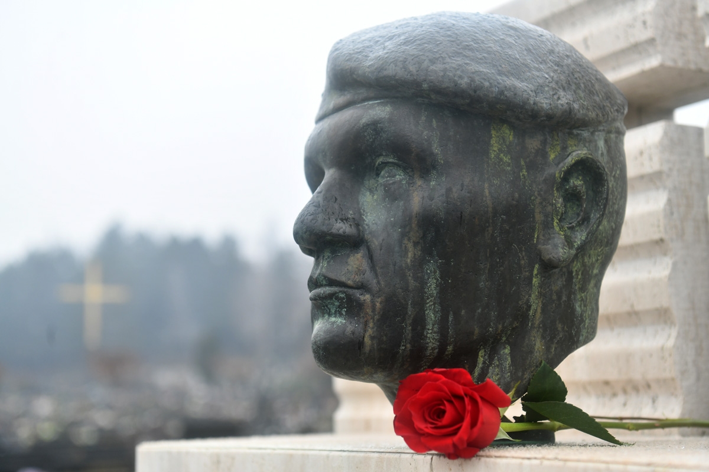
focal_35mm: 60
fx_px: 1182
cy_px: 236
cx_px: 354
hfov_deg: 33.4
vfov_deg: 22.6
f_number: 4.5
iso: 400
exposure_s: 1/160
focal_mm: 60
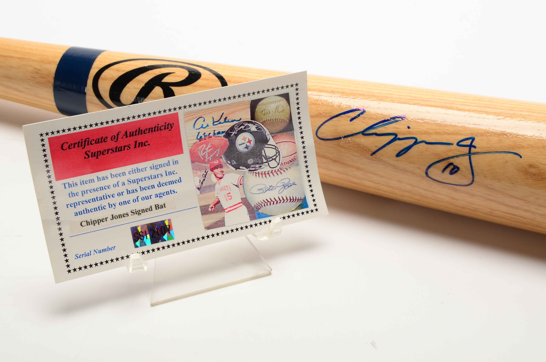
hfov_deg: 27.0
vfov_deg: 18.1
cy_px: 181
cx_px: 273
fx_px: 1135
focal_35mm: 75
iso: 200
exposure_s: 1/160
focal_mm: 50
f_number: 16
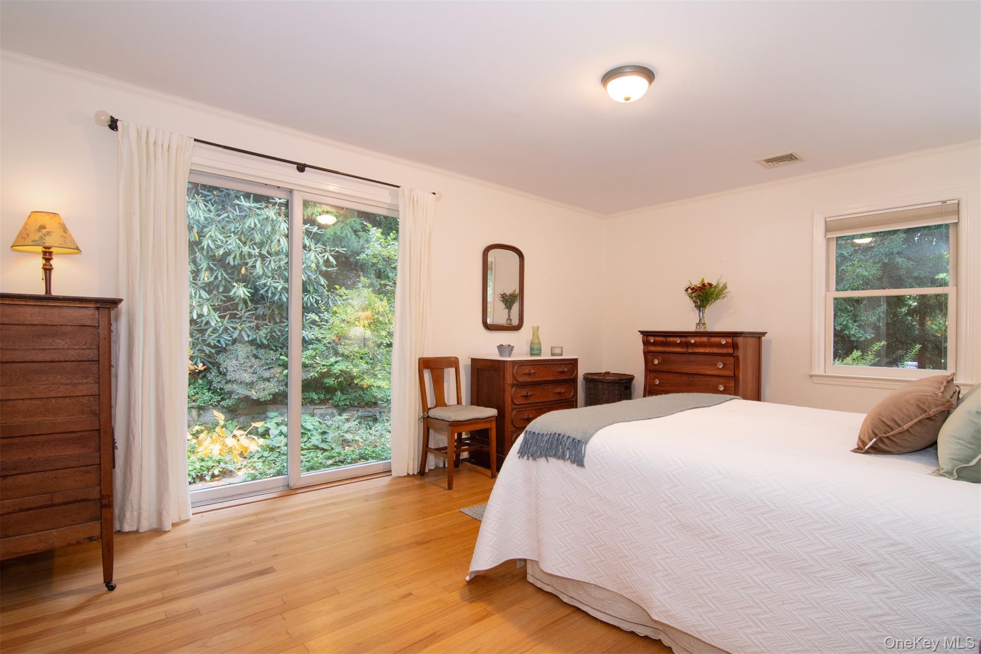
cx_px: 490
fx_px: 449
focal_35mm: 16
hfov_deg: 95.0
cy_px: 327
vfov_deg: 72.0
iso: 640
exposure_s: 1/30
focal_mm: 11
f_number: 11
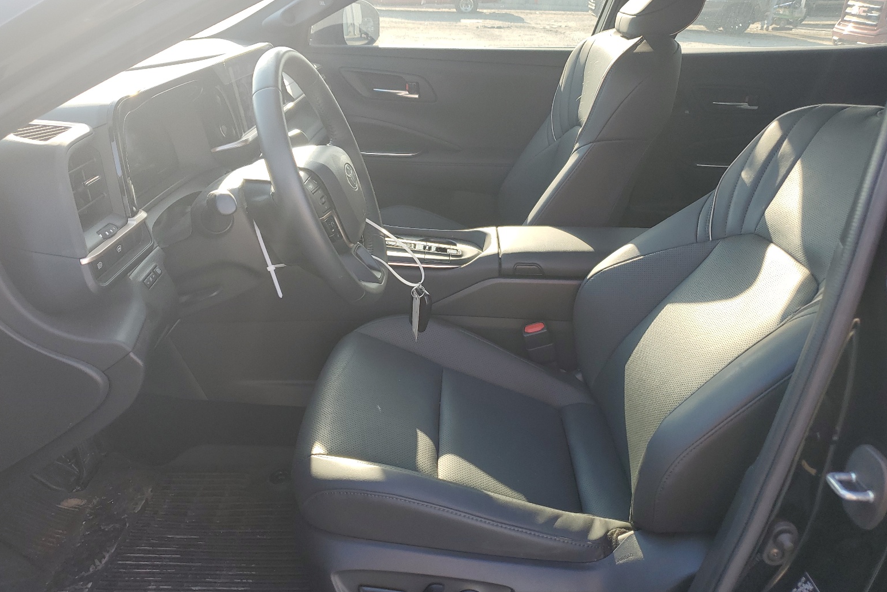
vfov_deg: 46.4
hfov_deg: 65.5
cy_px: 289
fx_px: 690
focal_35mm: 28
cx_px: 433
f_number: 1.5
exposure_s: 1/278
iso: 50
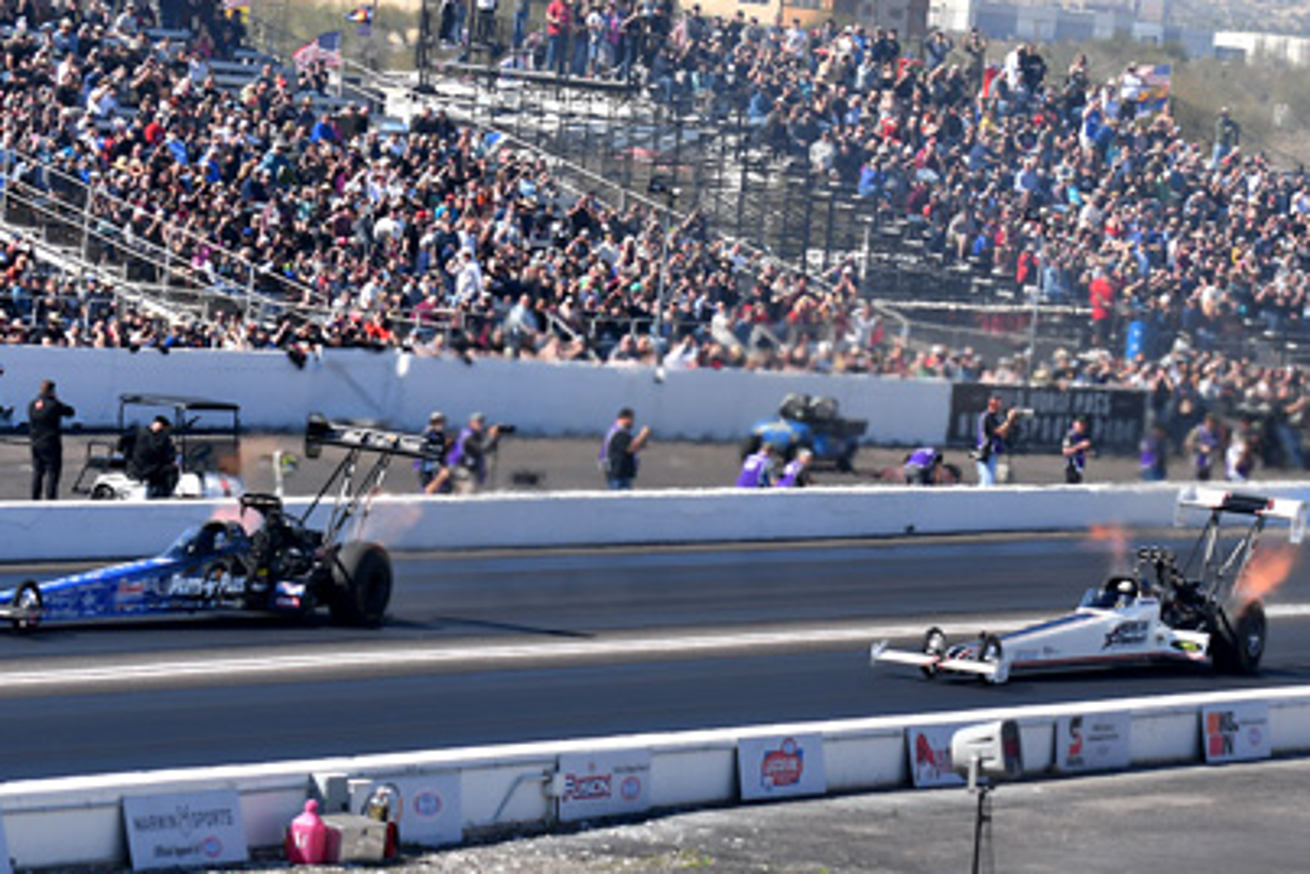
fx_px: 6770
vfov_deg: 7.4
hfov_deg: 11.1
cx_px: 624
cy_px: 448
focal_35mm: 186
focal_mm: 100
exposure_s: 1/1000
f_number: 5.6
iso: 160
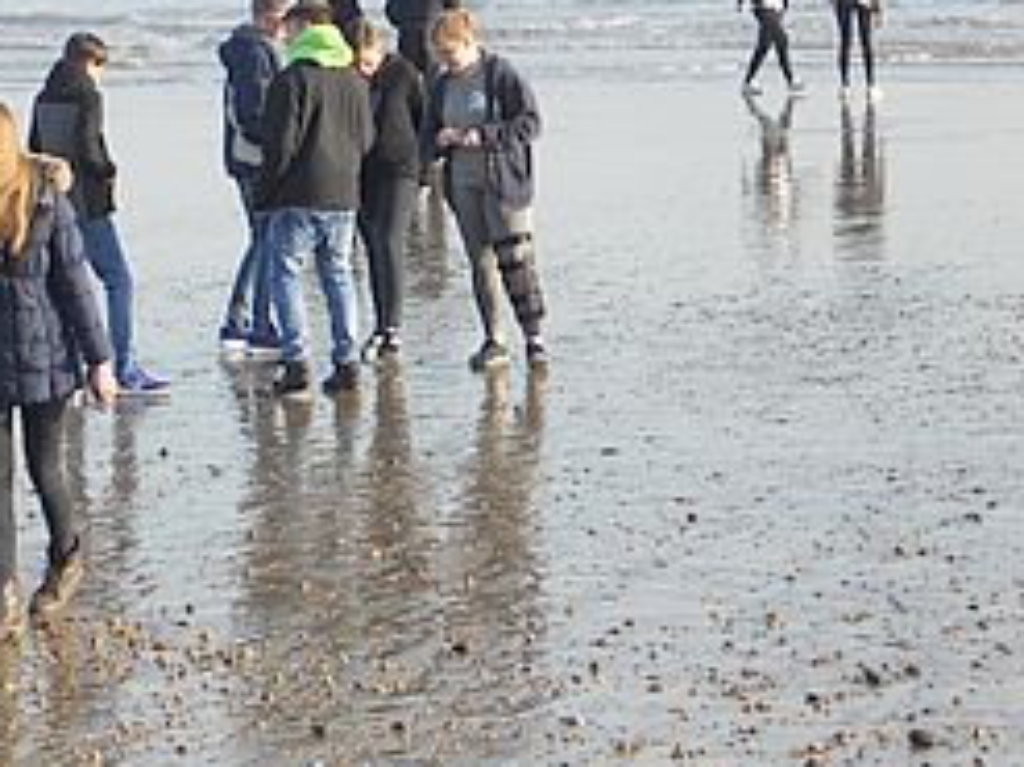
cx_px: 203
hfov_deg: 11.3
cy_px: 386
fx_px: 5174
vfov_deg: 8.5
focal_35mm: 175
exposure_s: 1/160
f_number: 5.9
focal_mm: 19.6
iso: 80
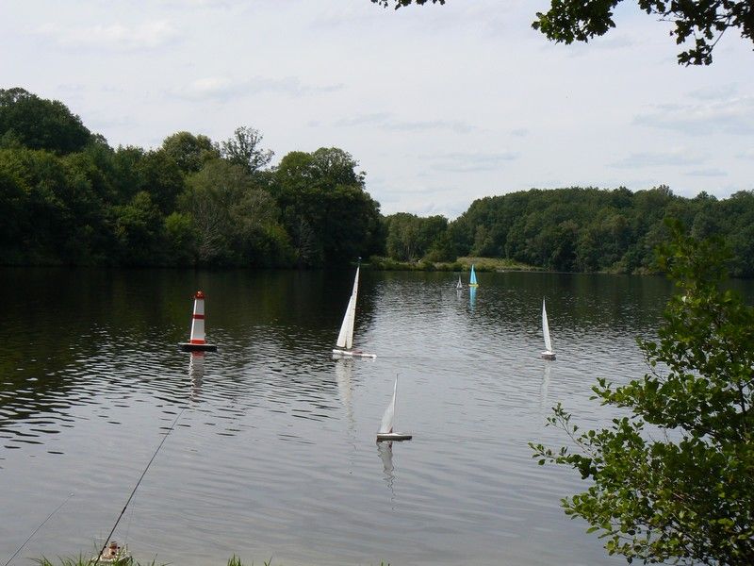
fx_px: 1285
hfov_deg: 32.7
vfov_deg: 24.8
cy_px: 283
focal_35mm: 59
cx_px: 377
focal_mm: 9.9
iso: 80
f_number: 7.1
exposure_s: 1/500
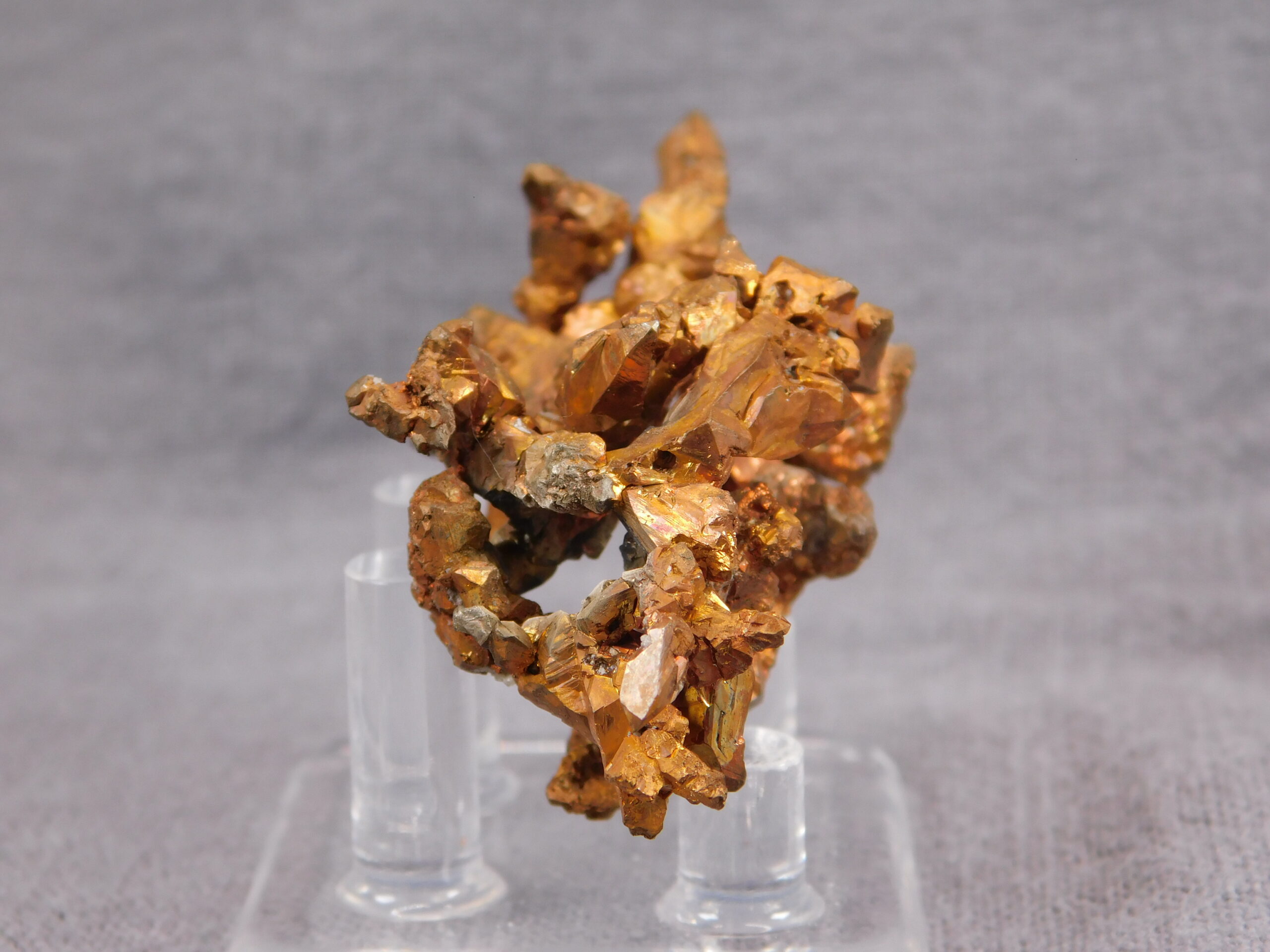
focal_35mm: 80
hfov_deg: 24.4
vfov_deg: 18.4
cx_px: 635
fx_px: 2935
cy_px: 476
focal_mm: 14.2
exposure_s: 1/80
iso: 125
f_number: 4.4
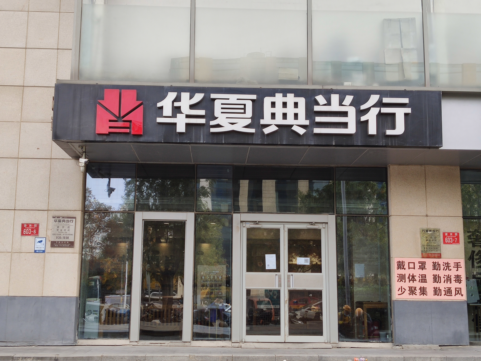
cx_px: 240
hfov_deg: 42.1
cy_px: 180
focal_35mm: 45
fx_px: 625
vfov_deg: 32.2
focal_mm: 4.75
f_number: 1.75
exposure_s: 1/348
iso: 112
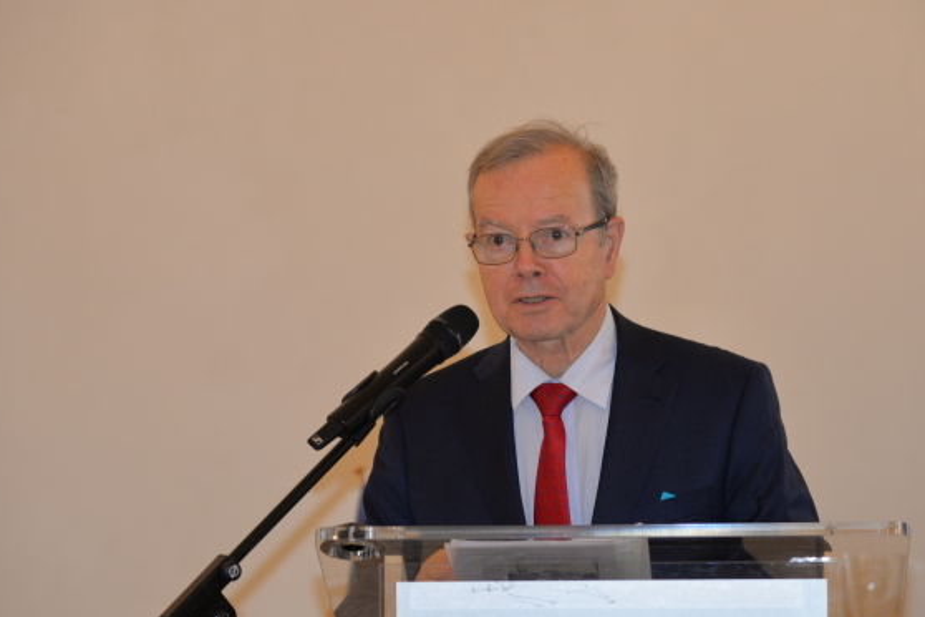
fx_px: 4239
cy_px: 329
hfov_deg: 12.5
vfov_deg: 8.3
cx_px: 505
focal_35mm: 165
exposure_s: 1/60
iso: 720
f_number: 4
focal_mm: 120
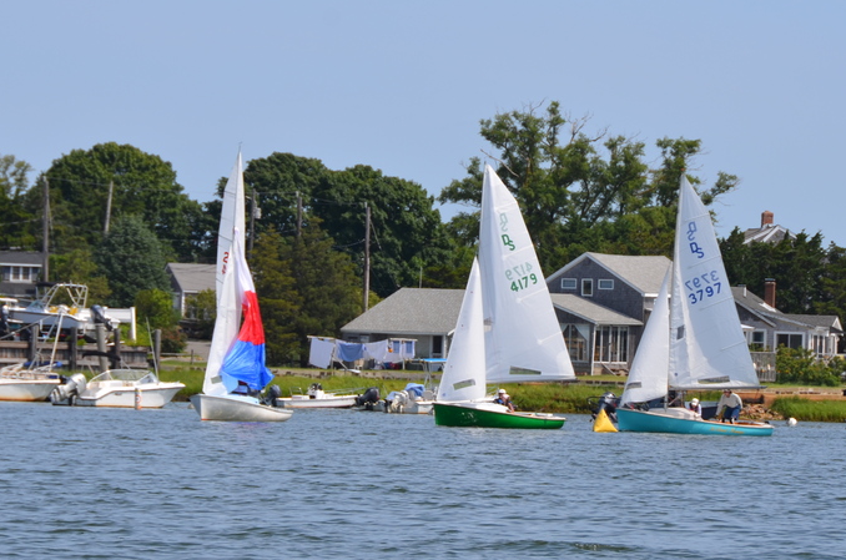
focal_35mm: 272
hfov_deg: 7.6
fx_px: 6378
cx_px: 464
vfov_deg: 5.0
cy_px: 239
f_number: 8
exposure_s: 1/250
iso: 100
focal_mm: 120
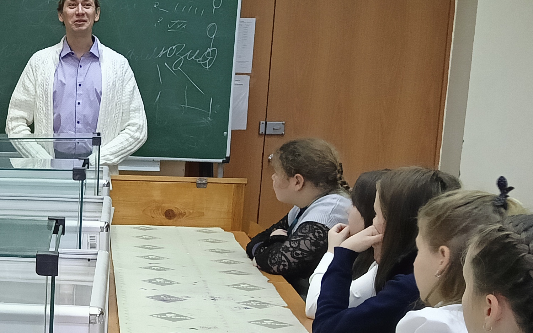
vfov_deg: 16.6
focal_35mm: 78
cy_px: 259
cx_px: -71
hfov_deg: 24.5
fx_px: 1133
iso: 1000
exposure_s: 1/100
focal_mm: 4.05
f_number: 1.8
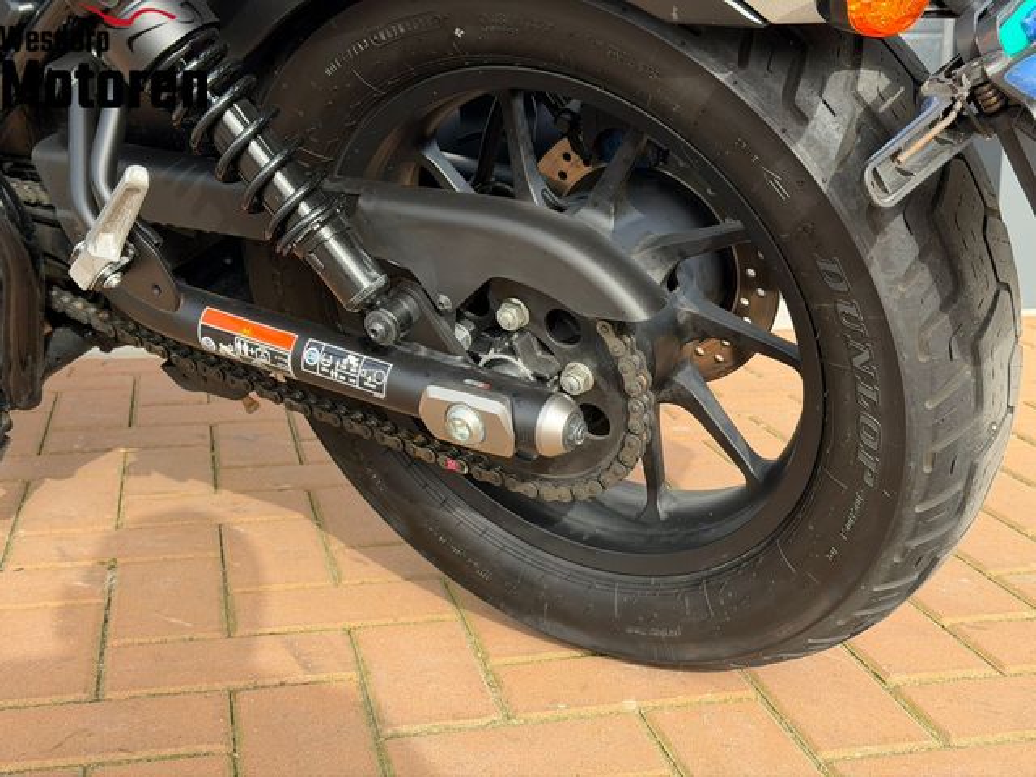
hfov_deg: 39.7
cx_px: 518
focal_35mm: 48
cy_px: 388
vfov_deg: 30.3
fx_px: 1437
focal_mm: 6.76
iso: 80
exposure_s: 1/951
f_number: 1.78
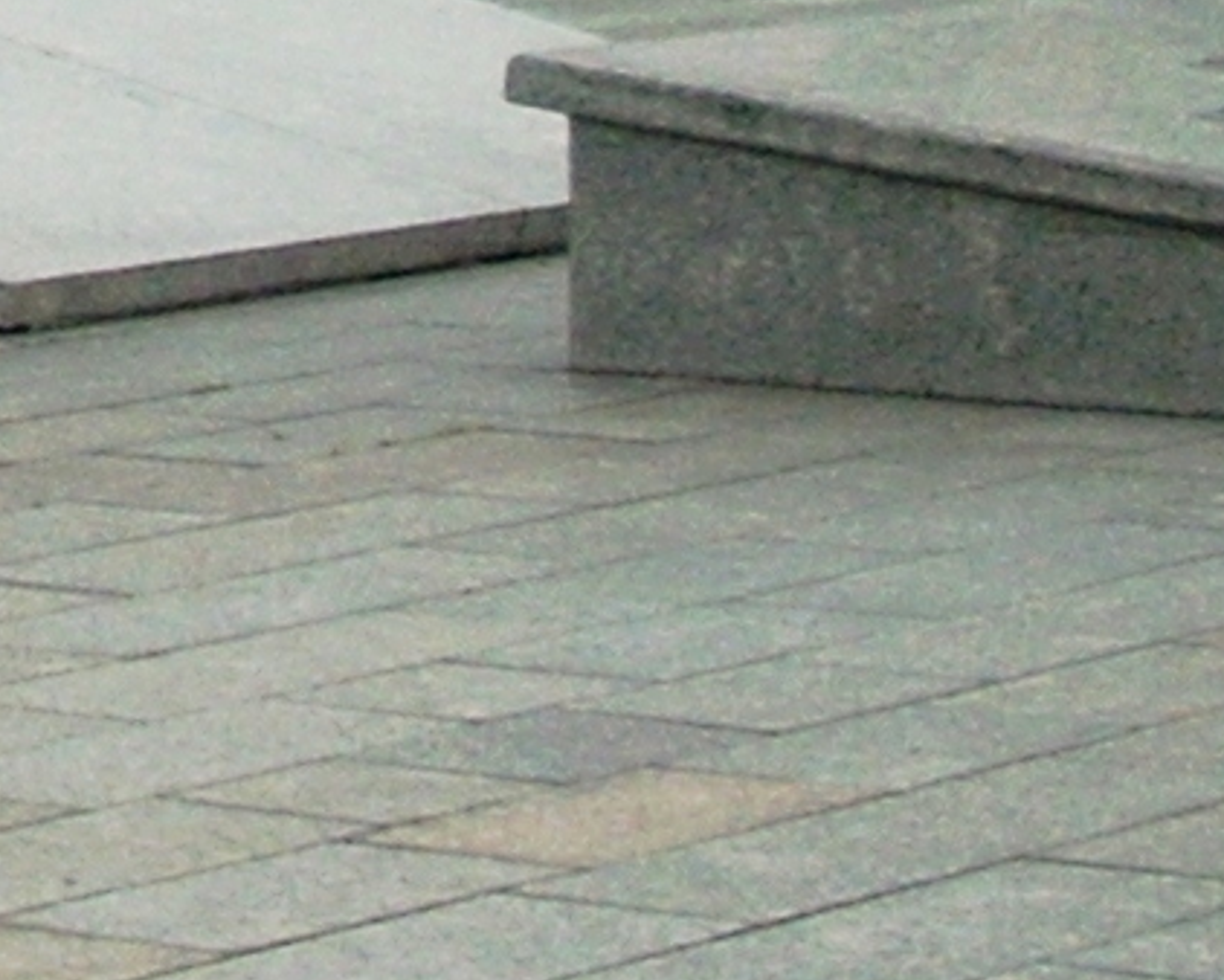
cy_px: -1125
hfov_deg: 8.4
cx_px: -1128
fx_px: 7937
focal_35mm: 219
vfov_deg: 6.8
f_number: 2.8
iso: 129
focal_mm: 6.2
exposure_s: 1/30
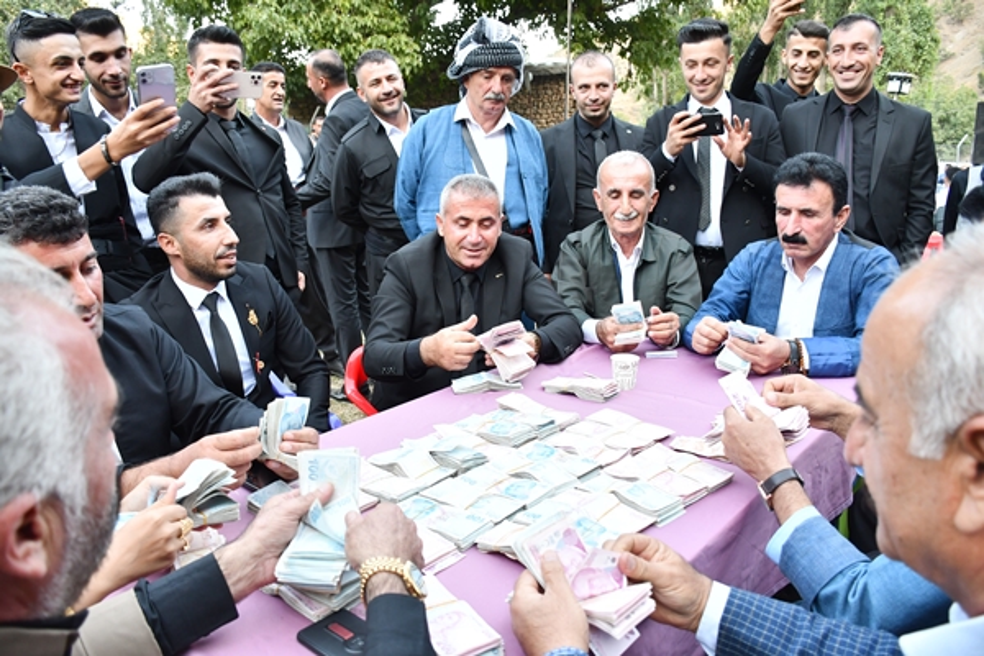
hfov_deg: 67.4
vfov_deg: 47.9
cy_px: 328
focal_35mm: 27
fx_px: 738
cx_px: 492
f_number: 5.6
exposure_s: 1/125
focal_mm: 18
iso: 640
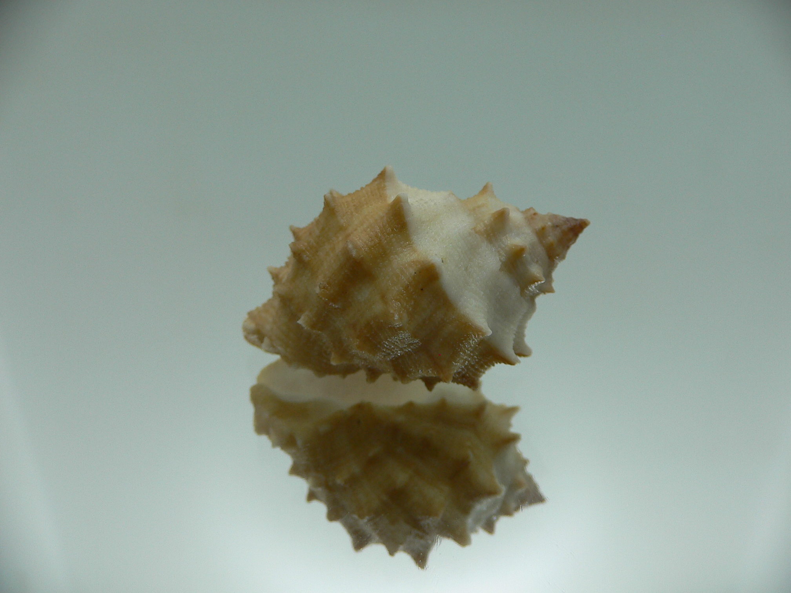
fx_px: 800
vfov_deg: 40.7
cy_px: 296
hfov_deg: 52.6
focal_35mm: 35
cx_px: 396
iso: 80
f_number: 2.8
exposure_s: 1/100
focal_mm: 4.6
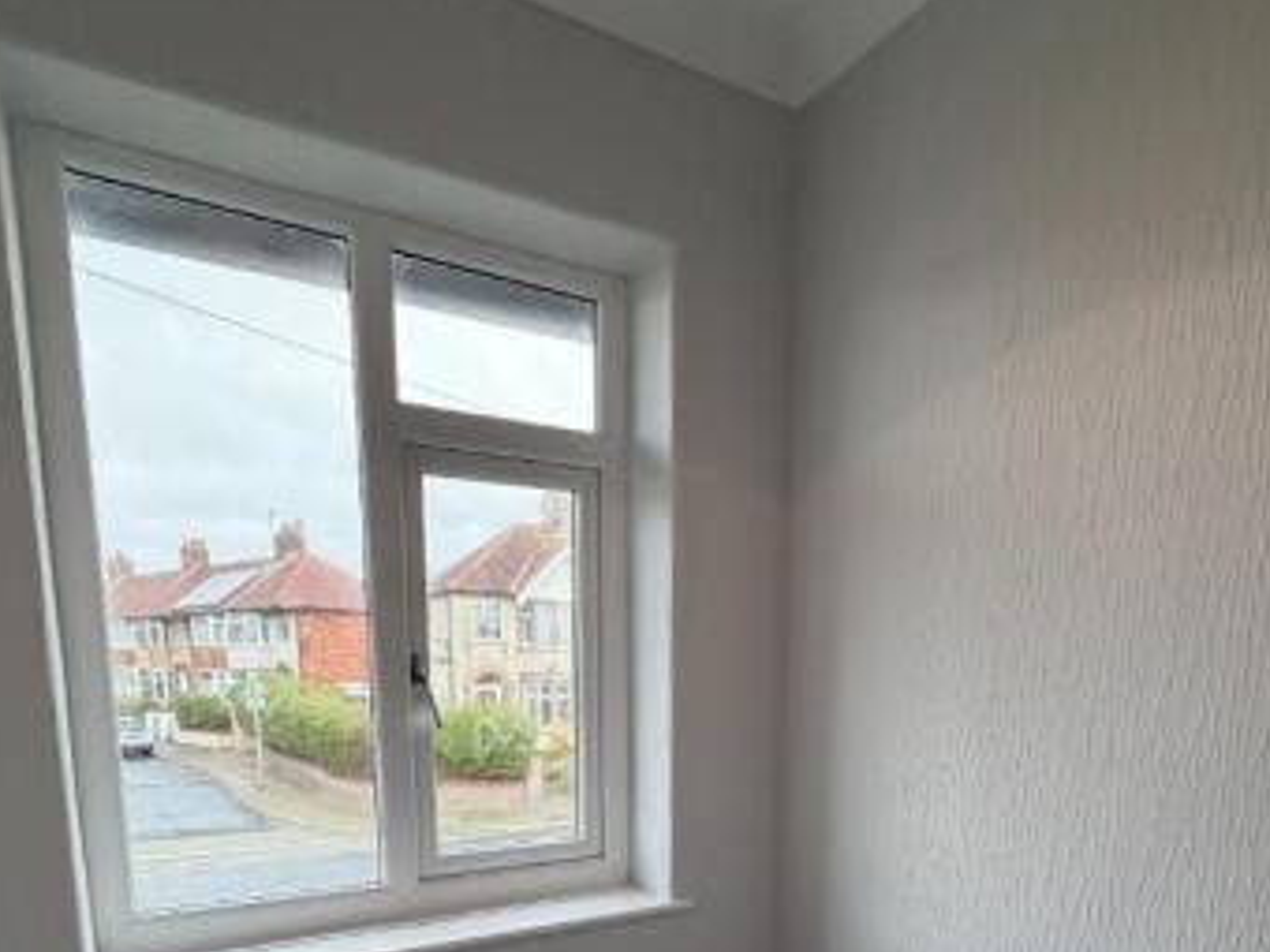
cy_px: 797
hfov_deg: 71.4
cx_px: 700
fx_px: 881
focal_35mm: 24
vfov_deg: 52.2
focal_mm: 2.22
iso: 64
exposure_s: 1/100
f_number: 2.2
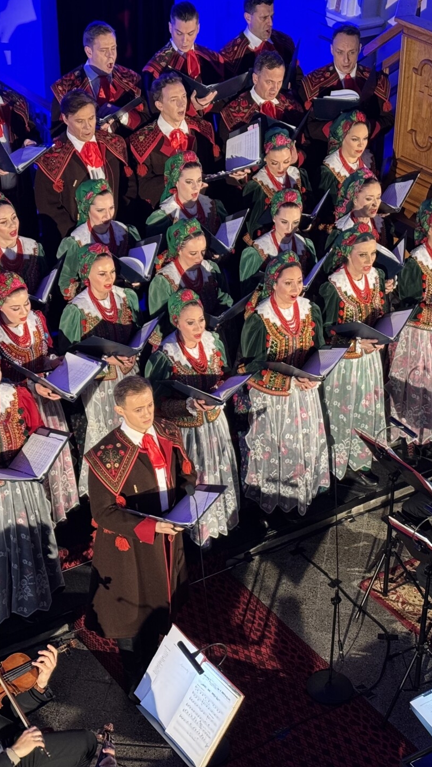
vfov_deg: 30.1
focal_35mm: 70
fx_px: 1425
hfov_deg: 17.2
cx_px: 229
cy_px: 382
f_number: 1.78
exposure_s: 1/60
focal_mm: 6.76
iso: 250
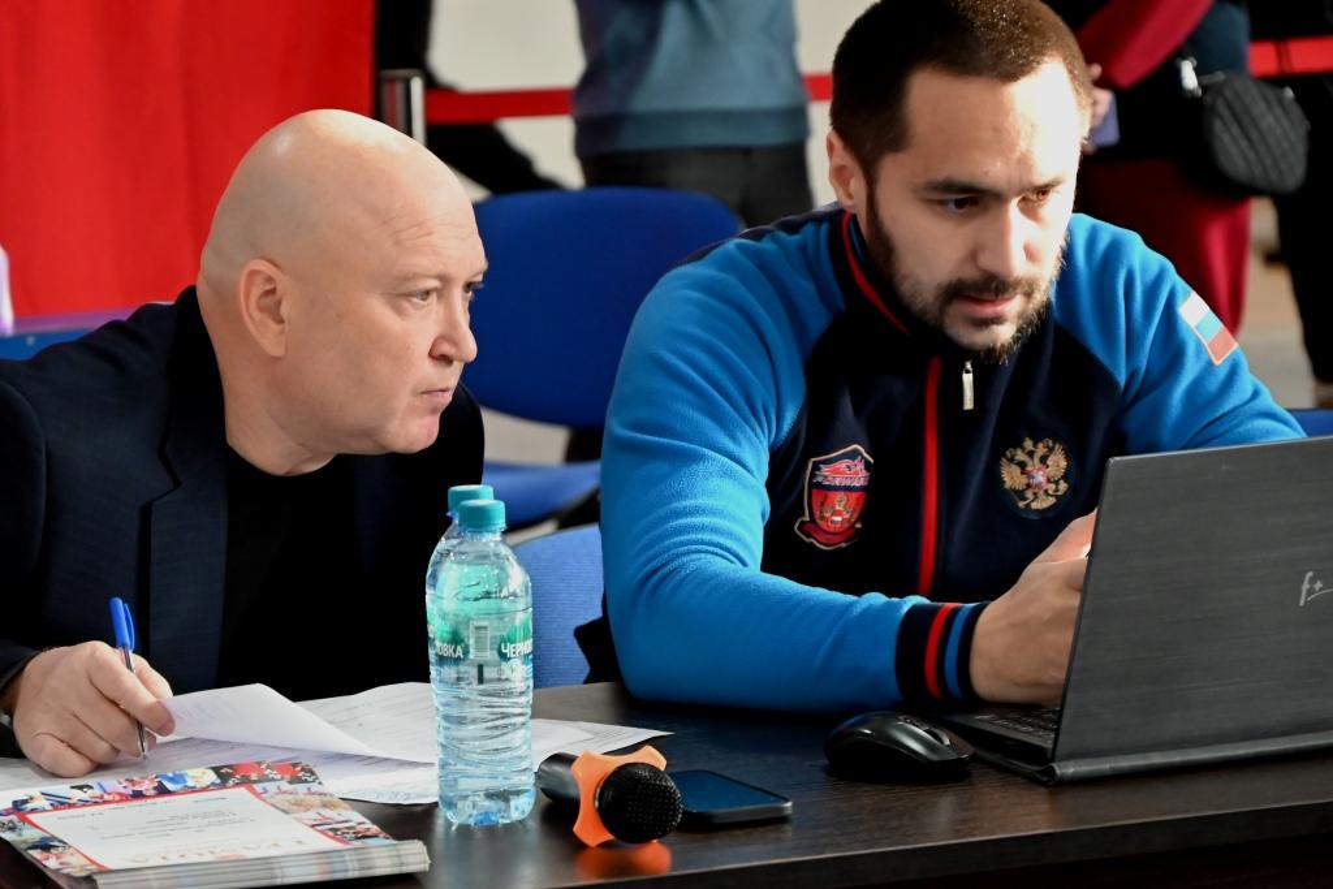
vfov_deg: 8.7
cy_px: 444
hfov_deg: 13.1
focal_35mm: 157
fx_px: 5814
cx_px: 666
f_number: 5.6
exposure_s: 1/160
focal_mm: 105
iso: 5000
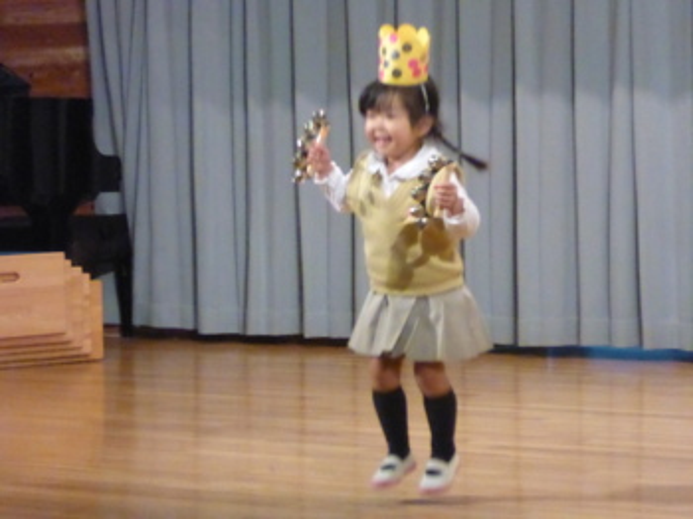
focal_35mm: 132
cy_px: 260
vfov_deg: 11.2
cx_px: 346
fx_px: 2641
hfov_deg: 15.0
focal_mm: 21.3
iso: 3200
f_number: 5.8
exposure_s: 1/100
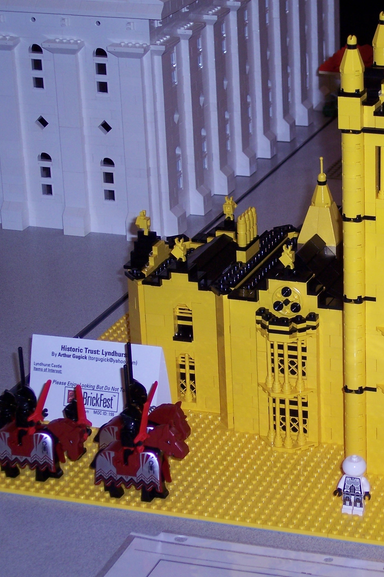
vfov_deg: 18.8
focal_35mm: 109
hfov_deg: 12.5
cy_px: 289
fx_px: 1744
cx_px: 344
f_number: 4
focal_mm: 16
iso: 100
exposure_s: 1/90
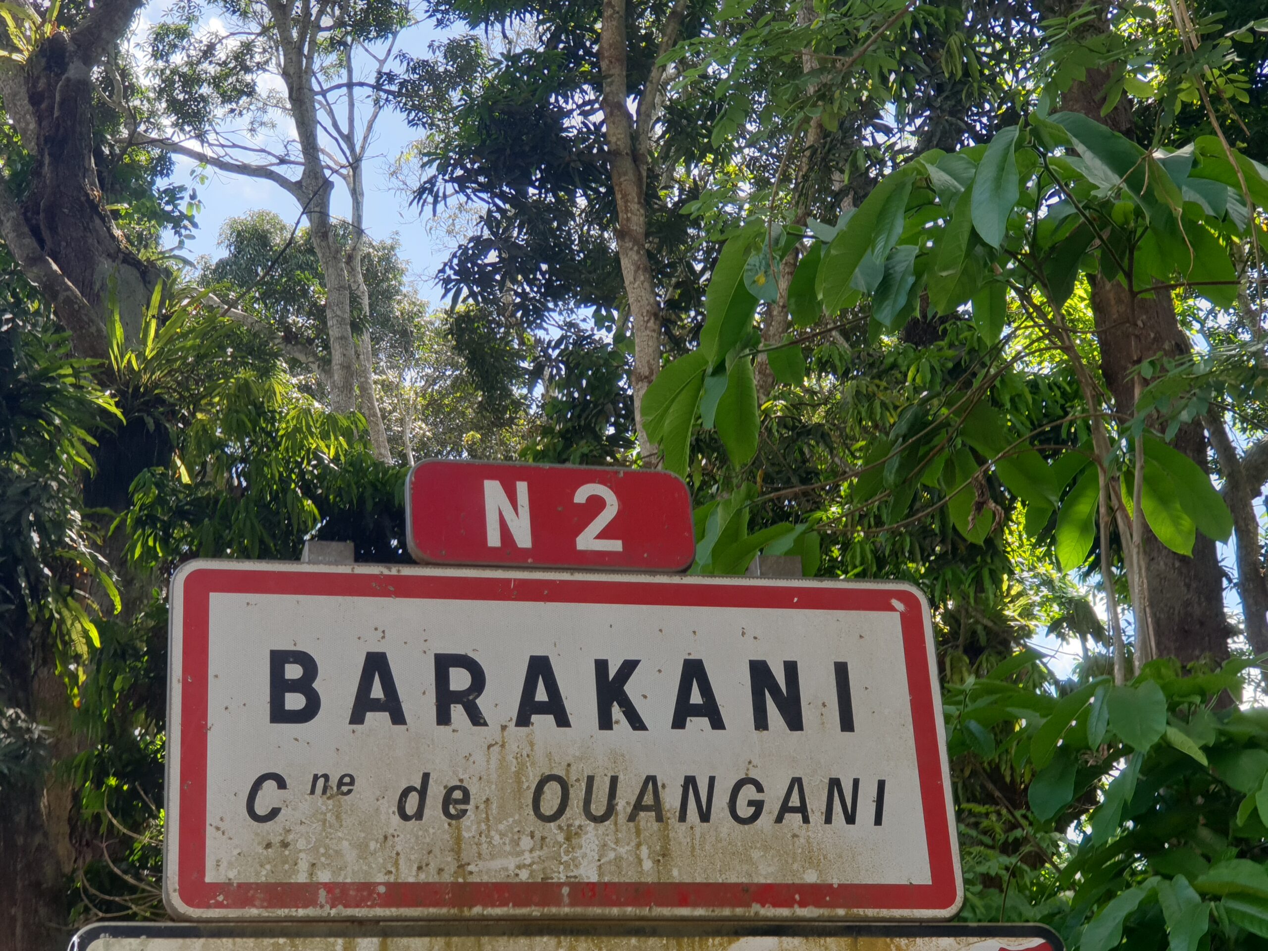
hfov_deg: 36.8
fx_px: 1905
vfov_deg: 28.0
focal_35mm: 52
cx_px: 634
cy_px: 476
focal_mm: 6
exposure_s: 1/129
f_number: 2.4
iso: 25
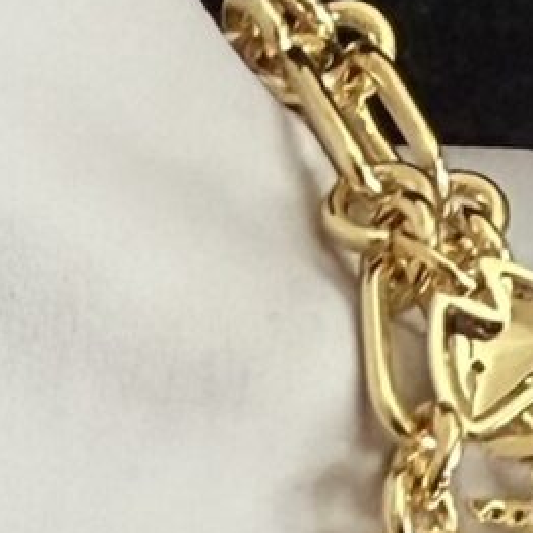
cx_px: -757
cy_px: 2073
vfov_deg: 6.8
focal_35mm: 207
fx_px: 3606
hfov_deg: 7.8
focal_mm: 2.22
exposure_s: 1/99
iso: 200
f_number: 2.2
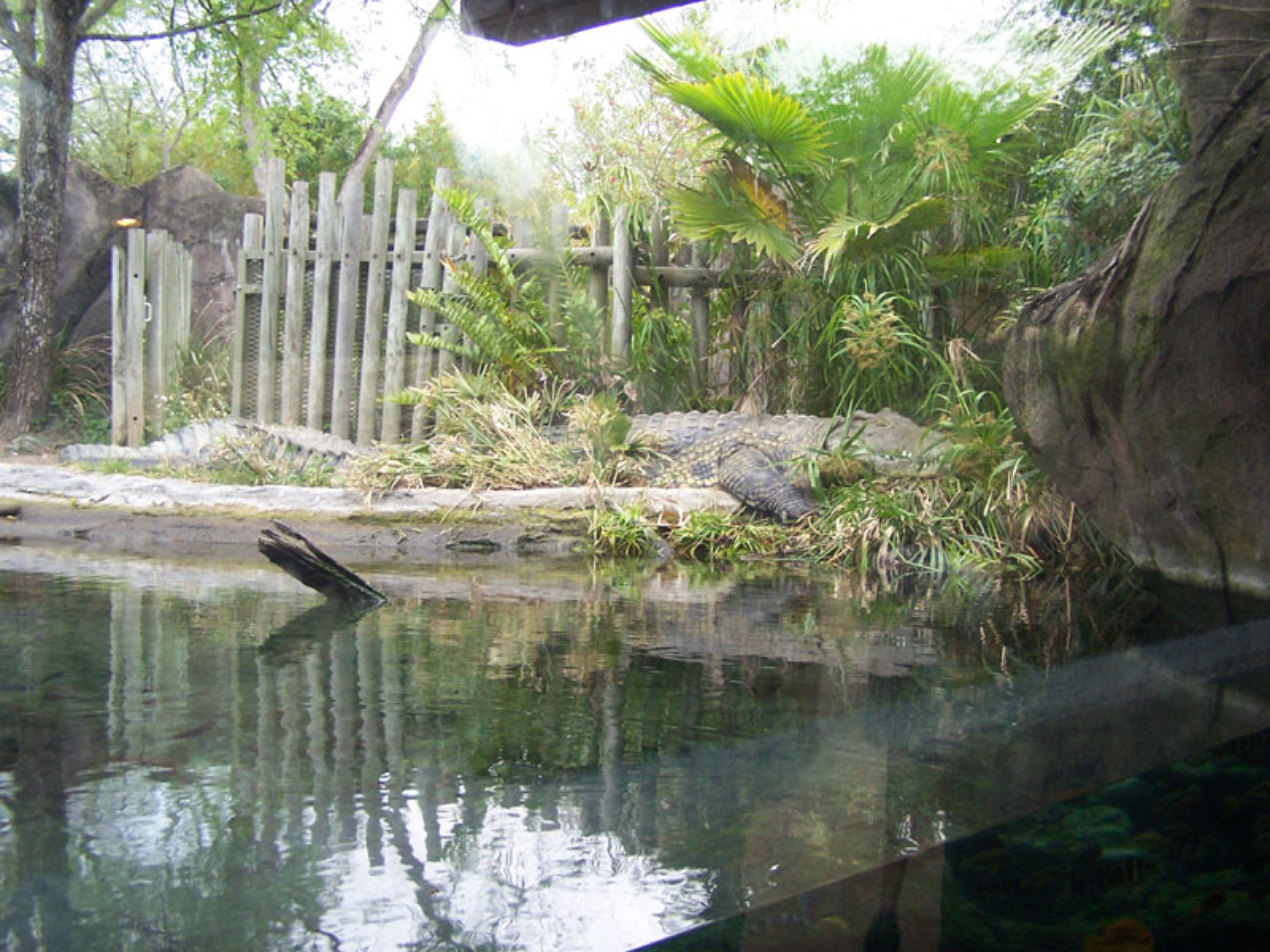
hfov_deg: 49.0
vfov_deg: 37.7
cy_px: 476
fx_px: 1394
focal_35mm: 38
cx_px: 635
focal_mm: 6.3
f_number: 2.8
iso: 140
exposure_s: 1/30
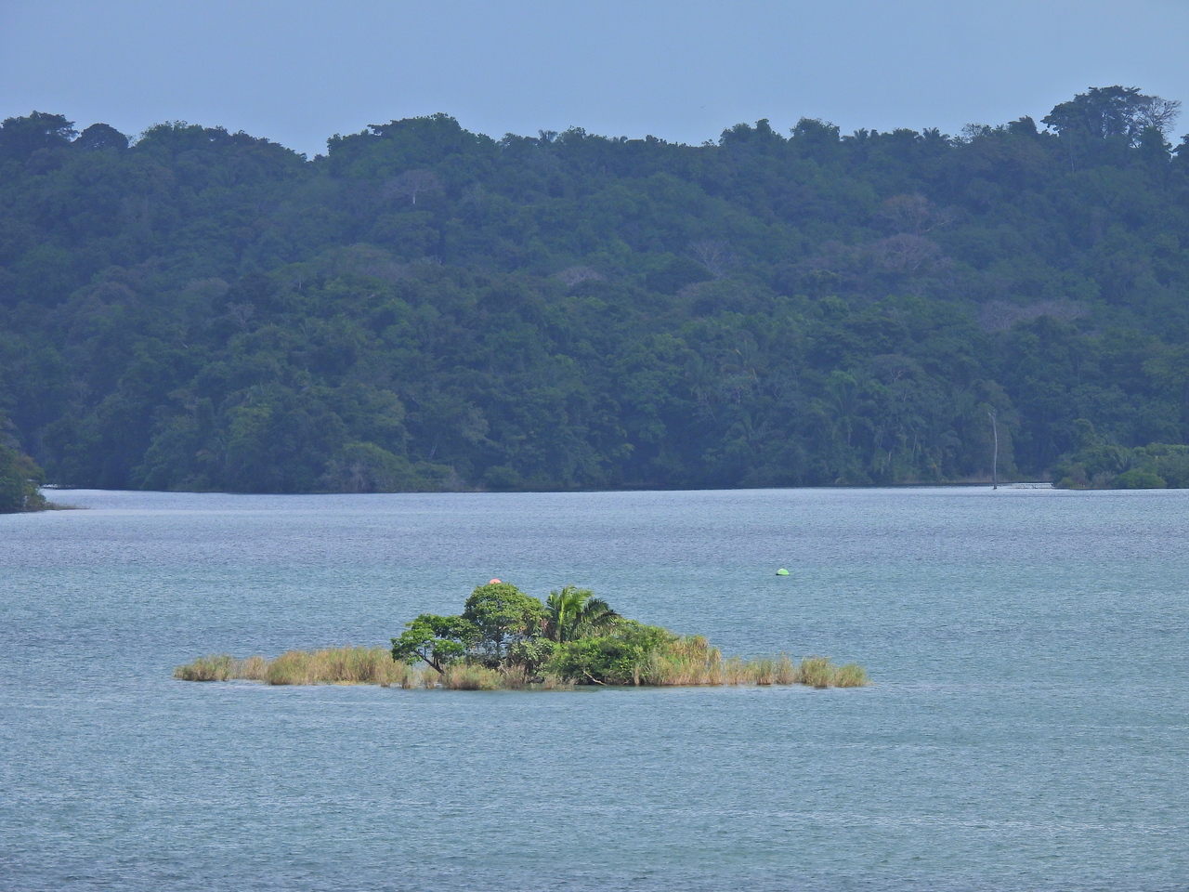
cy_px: 446
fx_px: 13739
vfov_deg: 3.7
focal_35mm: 400
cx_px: 594
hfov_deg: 5.0
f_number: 5
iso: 100
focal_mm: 71.4
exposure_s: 1/1000
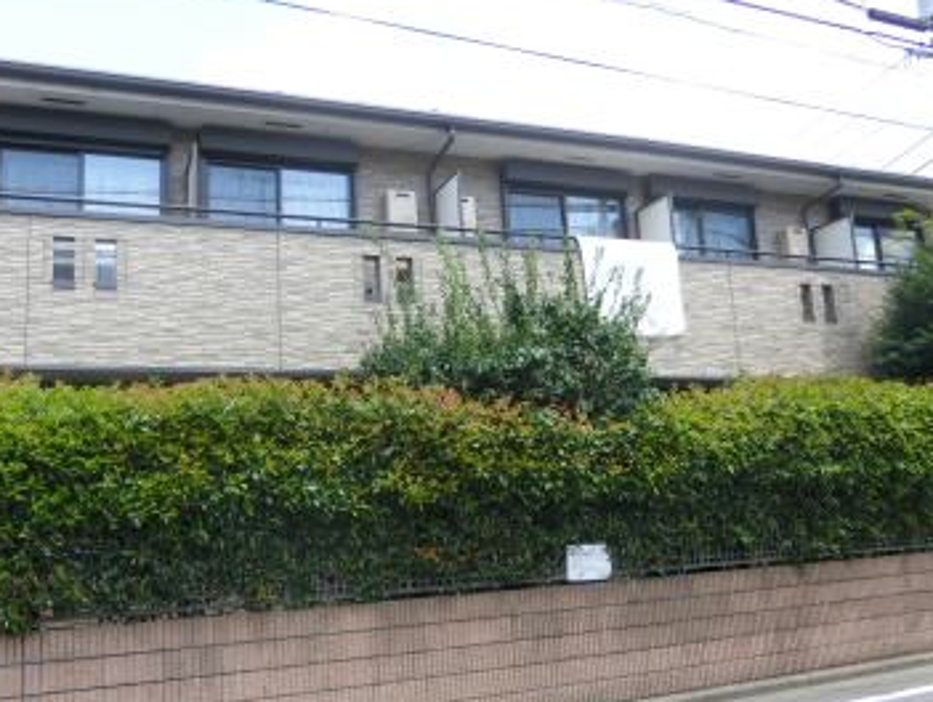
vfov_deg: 44.2
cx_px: 396
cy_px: 368
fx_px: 863
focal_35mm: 32
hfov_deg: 56.5
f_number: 7.9
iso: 200
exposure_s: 1/125
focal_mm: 5.4
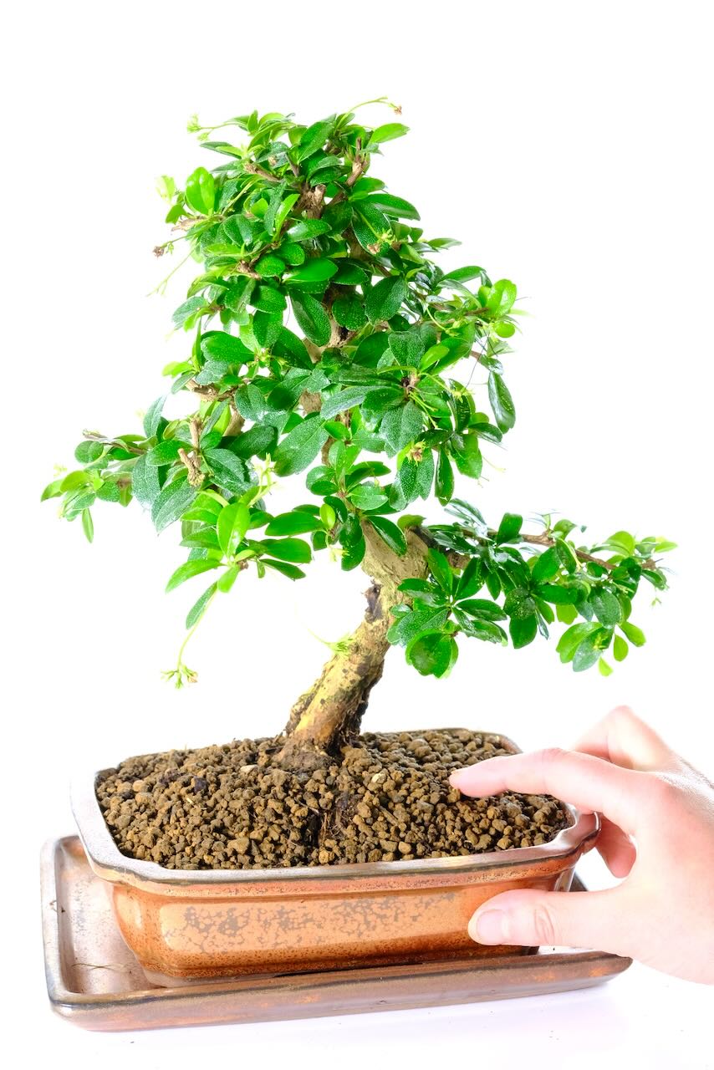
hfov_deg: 21.9
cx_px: 357
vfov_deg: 32.4
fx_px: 1843
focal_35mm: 62
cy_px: 535
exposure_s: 1/25
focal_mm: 41.1
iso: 2500
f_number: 9
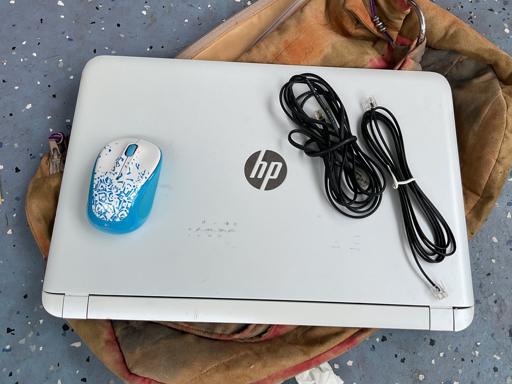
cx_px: 275
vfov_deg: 41.7
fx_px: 503
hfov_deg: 53.9
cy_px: 164
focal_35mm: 34
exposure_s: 1/365
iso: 16
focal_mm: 3
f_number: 1.8
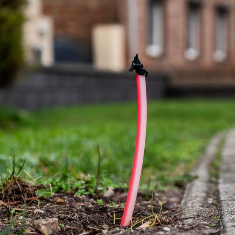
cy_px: 128
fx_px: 968
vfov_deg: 13.8
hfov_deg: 13.7
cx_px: 231
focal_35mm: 126
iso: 100
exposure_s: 1/400
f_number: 4
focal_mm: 67
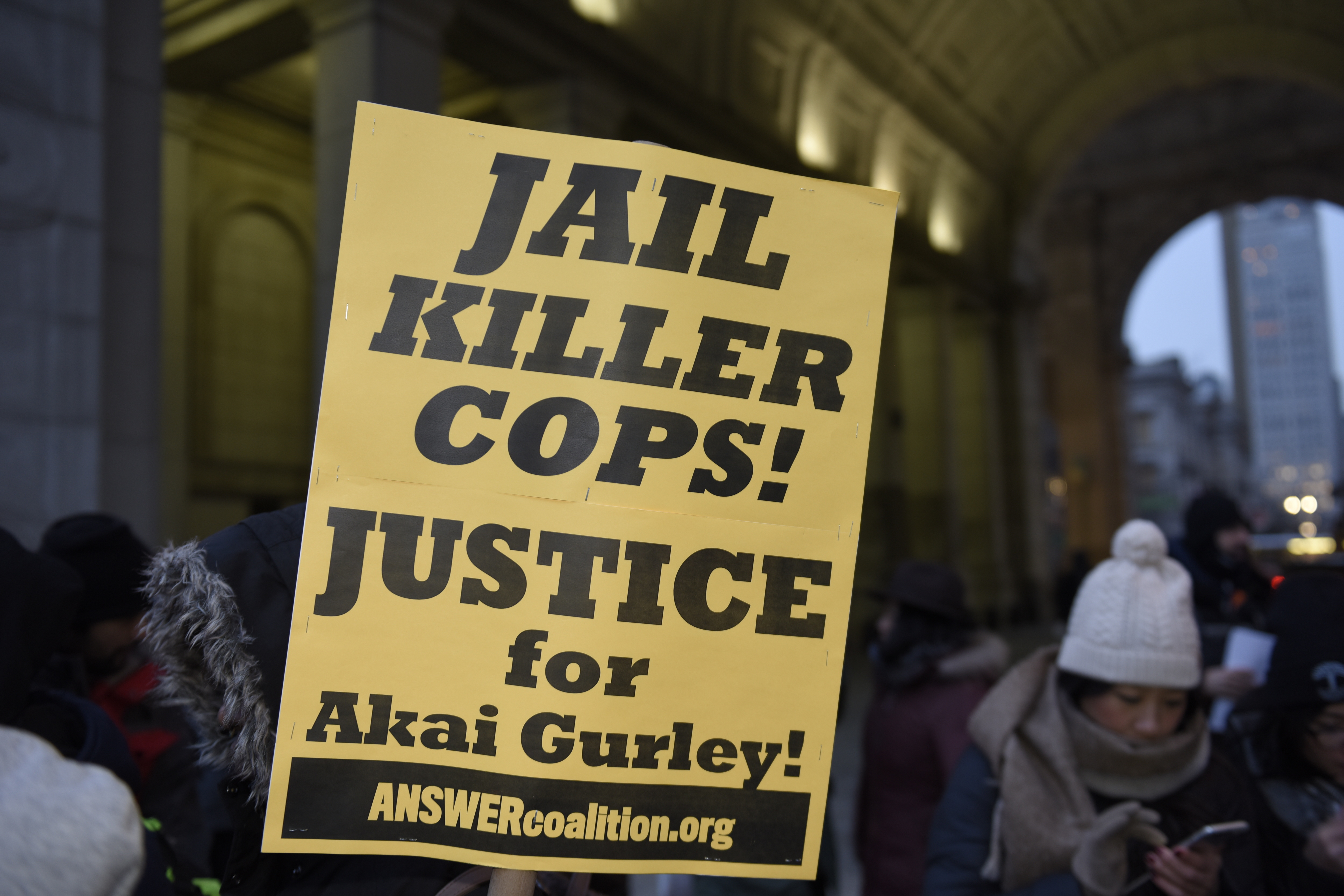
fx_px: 1307
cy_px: 448
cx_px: 672
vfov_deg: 37.8
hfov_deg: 54.4
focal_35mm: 35
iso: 320
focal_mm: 35
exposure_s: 1/25
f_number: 2.8
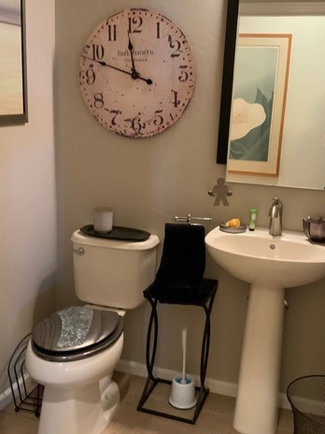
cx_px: 163
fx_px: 501
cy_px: 209
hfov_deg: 36.0
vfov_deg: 46.8
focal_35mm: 40
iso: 250
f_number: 1.8
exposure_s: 1/40
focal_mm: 3
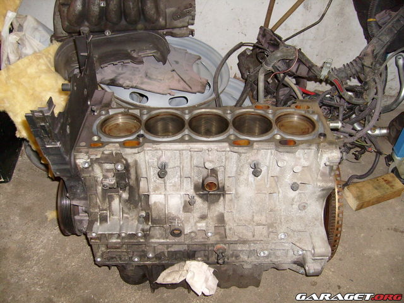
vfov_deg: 40.7
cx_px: 202
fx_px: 408
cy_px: 152
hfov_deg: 52.6
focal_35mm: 35
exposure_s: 1/45
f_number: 2.8
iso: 100
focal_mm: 5.8
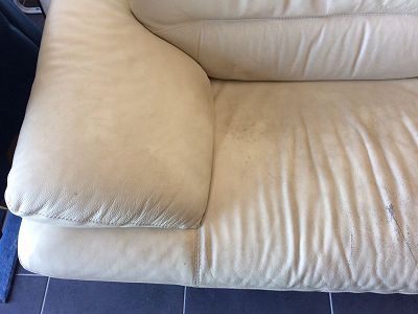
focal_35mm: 29
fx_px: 350
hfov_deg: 61.7
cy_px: 157
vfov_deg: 48.2
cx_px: 209
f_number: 2.2
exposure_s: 1/33
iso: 80
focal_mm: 4.15
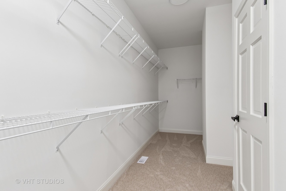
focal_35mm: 18
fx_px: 143
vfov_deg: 67.4
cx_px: 143
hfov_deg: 90.0
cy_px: 96
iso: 200
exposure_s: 1/4
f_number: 8
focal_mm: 12
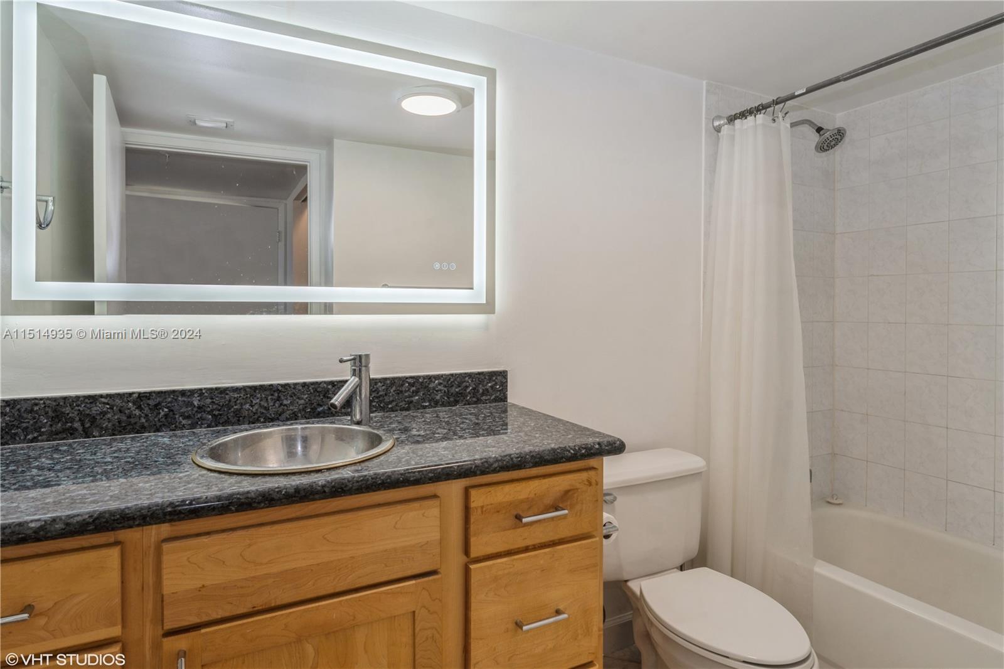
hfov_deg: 84.3
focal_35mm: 20
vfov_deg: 62.2
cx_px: 502
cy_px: 334
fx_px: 555
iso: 250
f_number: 9
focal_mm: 19.9
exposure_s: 1/30
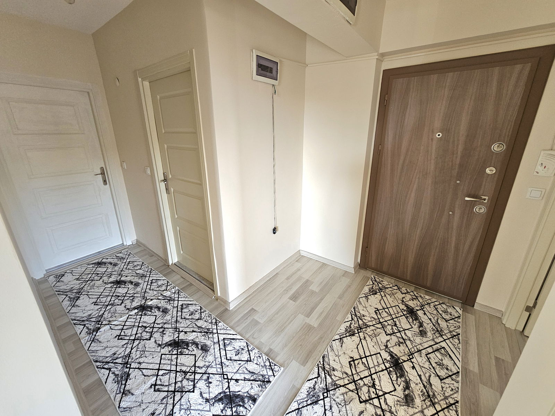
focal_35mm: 13
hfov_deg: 106.2
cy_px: 208
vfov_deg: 89.9
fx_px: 208
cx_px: 278
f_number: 2.2
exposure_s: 1/70.9
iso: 320
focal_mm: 2.2
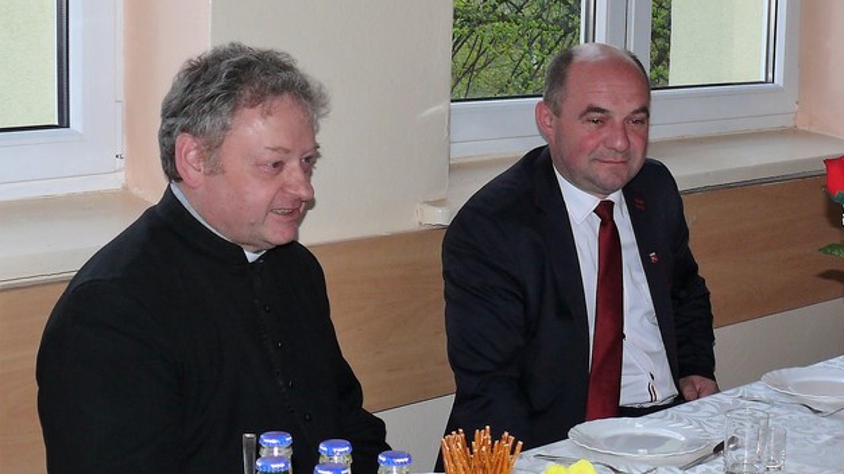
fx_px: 873
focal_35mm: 39
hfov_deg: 51.6
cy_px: 275
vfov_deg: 30.4
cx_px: 430
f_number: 2.8
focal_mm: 7.4
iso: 100
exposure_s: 1/30
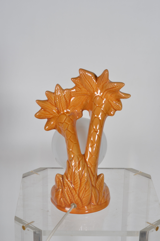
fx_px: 502
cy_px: 120
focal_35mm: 75
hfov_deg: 18.1
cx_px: 80
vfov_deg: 27.0
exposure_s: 1/125
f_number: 14
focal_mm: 50
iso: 100
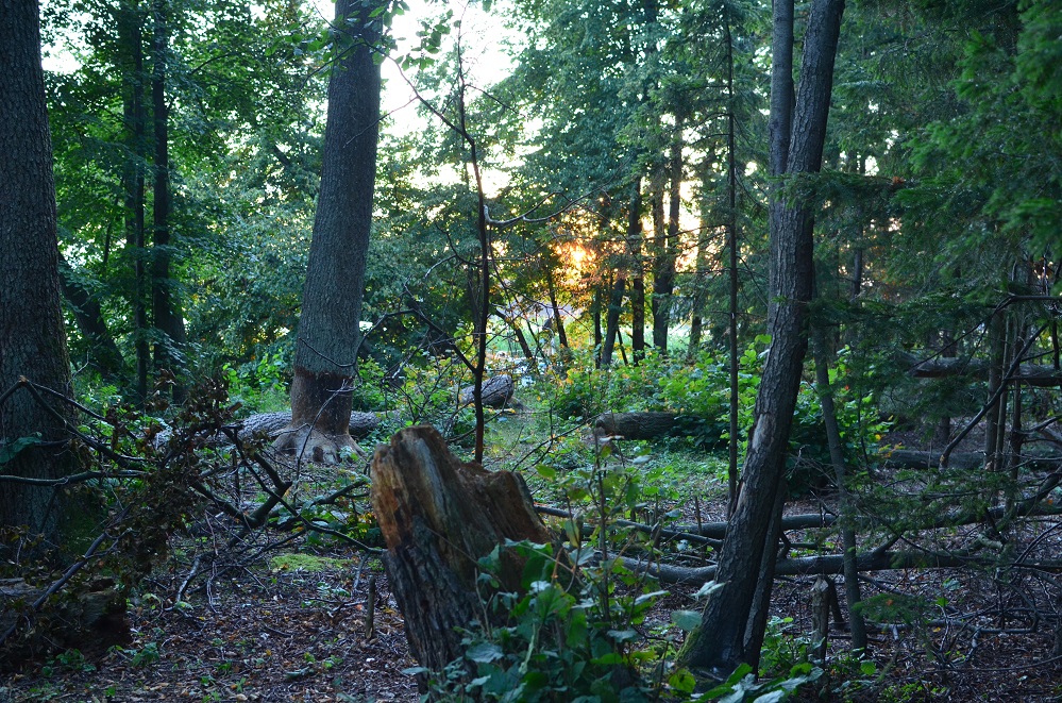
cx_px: 531
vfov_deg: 25.6
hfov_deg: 37.9
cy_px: 352
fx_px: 1545
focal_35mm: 52
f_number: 4
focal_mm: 35
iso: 800
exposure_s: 1/60
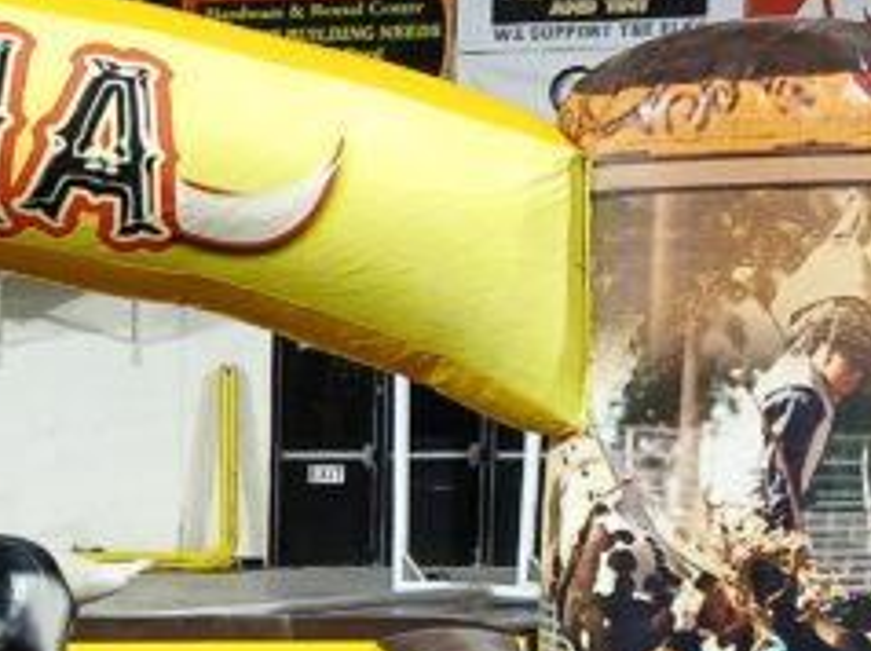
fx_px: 2815
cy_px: 764
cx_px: -121
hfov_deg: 17.0
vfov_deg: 12.9
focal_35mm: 112
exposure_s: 1/60
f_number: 1.8
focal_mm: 3.98
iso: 125
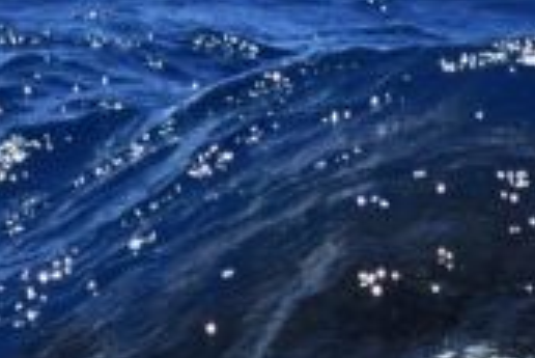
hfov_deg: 1.5
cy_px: 528
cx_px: 1163
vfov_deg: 1.0
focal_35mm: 1395
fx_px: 20748
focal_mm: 300
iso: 1400
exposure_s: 1/8000
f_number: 5.6
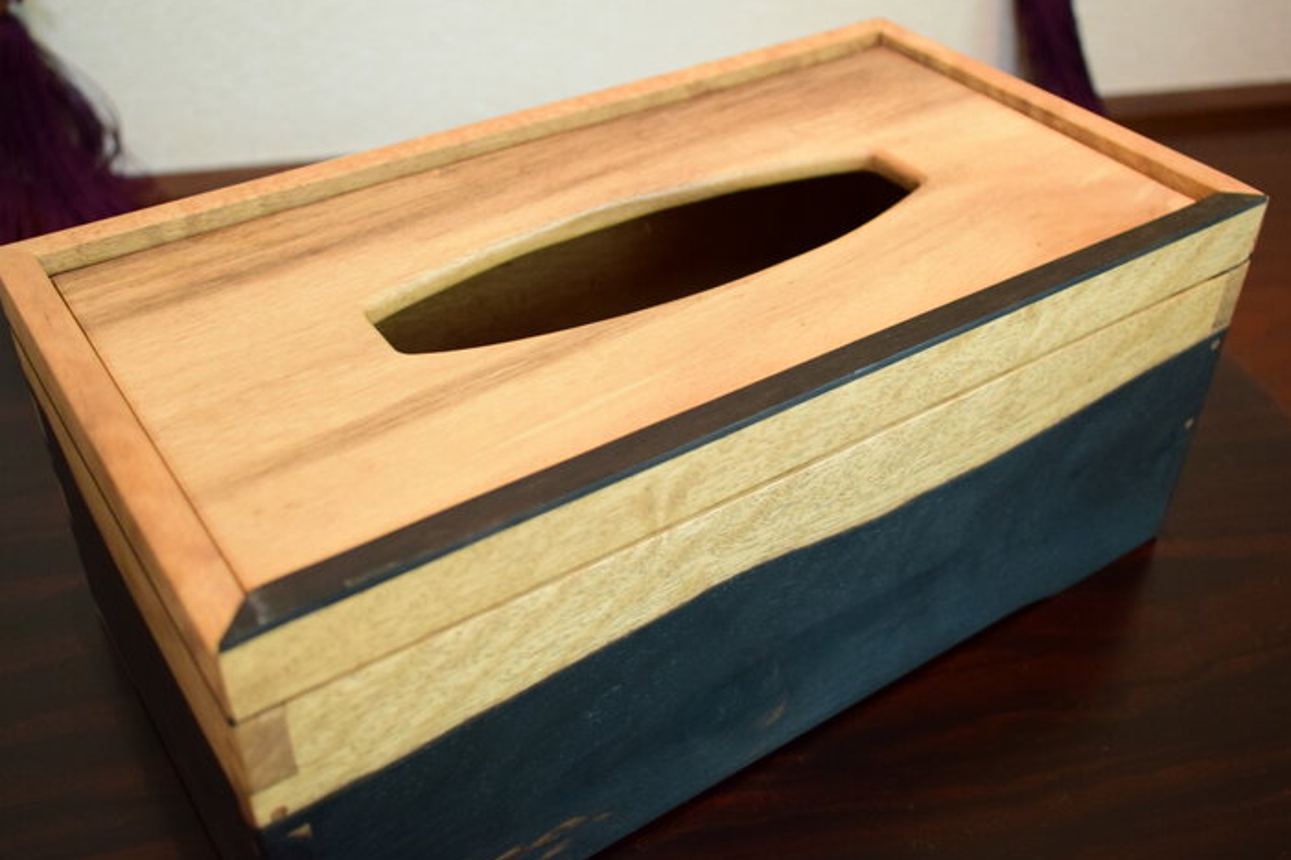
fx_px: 1326
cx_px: 648
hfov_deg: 51.9
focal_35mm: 37
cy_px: 385
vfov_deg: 35.9
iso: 1250
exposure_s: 1/30
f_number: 3.5
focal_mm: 18
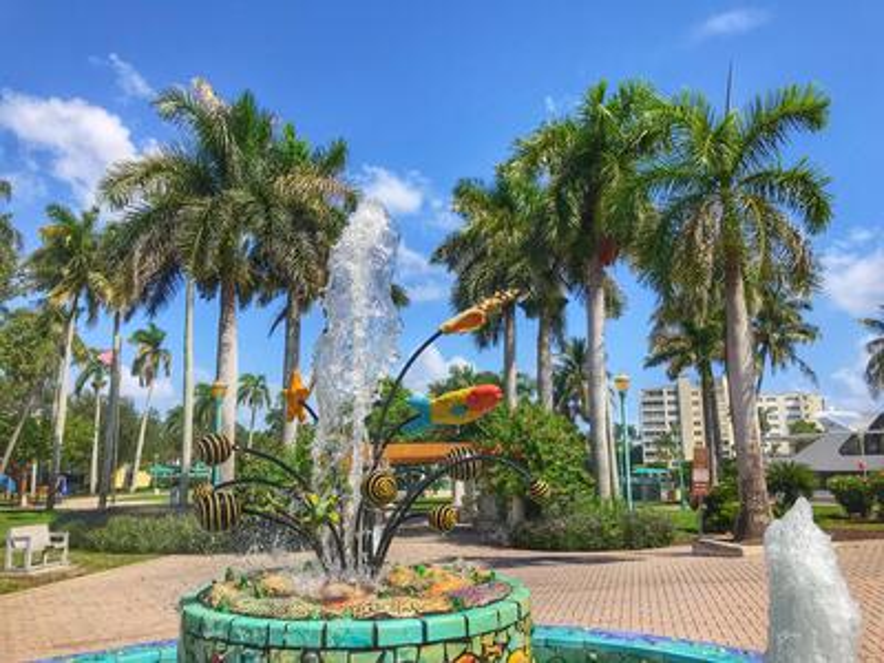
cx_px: 442
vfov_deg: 49.7
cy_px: 332
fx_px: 715
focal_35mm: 28
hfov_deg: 63.4
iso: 20
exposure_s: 1/3831
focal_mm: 3.99
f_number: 1.8
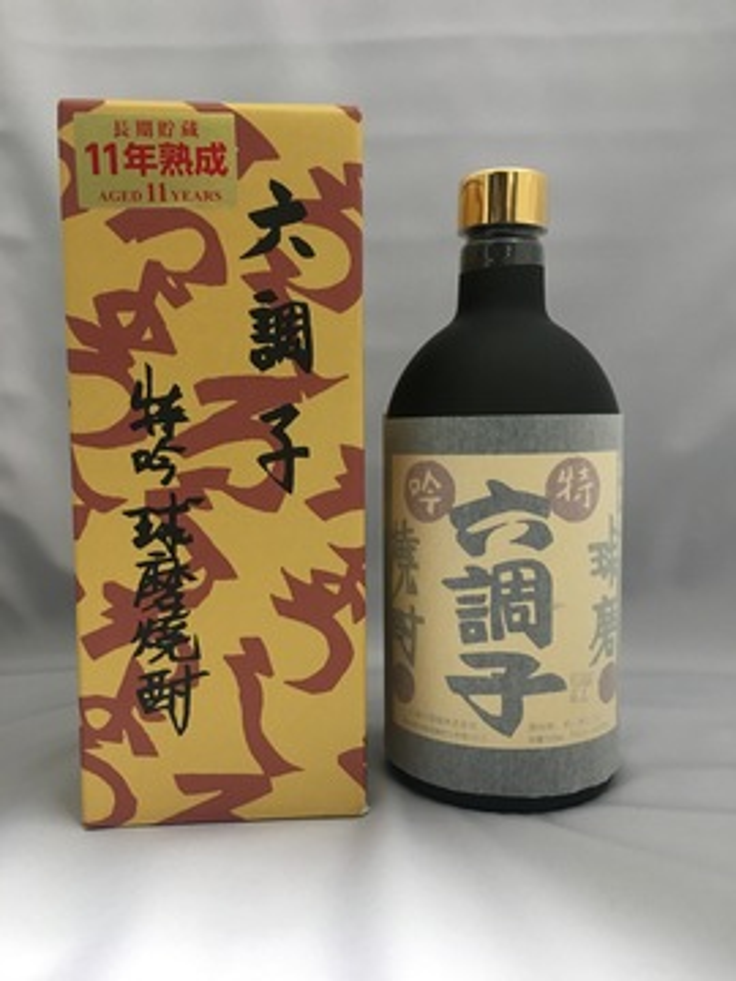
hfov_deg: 48.2
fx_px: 822
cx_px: 368
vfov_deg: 61.7
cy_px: 490
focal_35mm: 29
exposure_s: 1/15
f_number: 2.2
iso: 200
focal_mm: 4.15
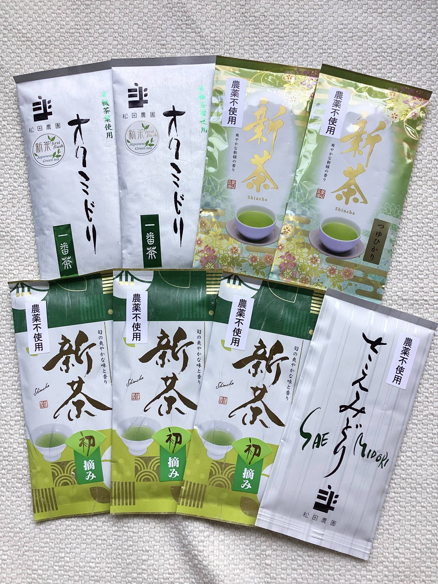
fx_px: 523
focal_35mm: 31
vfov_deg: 58.4
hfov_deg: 45.4
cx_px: 219
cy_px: 292
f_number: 2.4
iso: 40
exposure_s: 1/120
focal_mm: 3.3
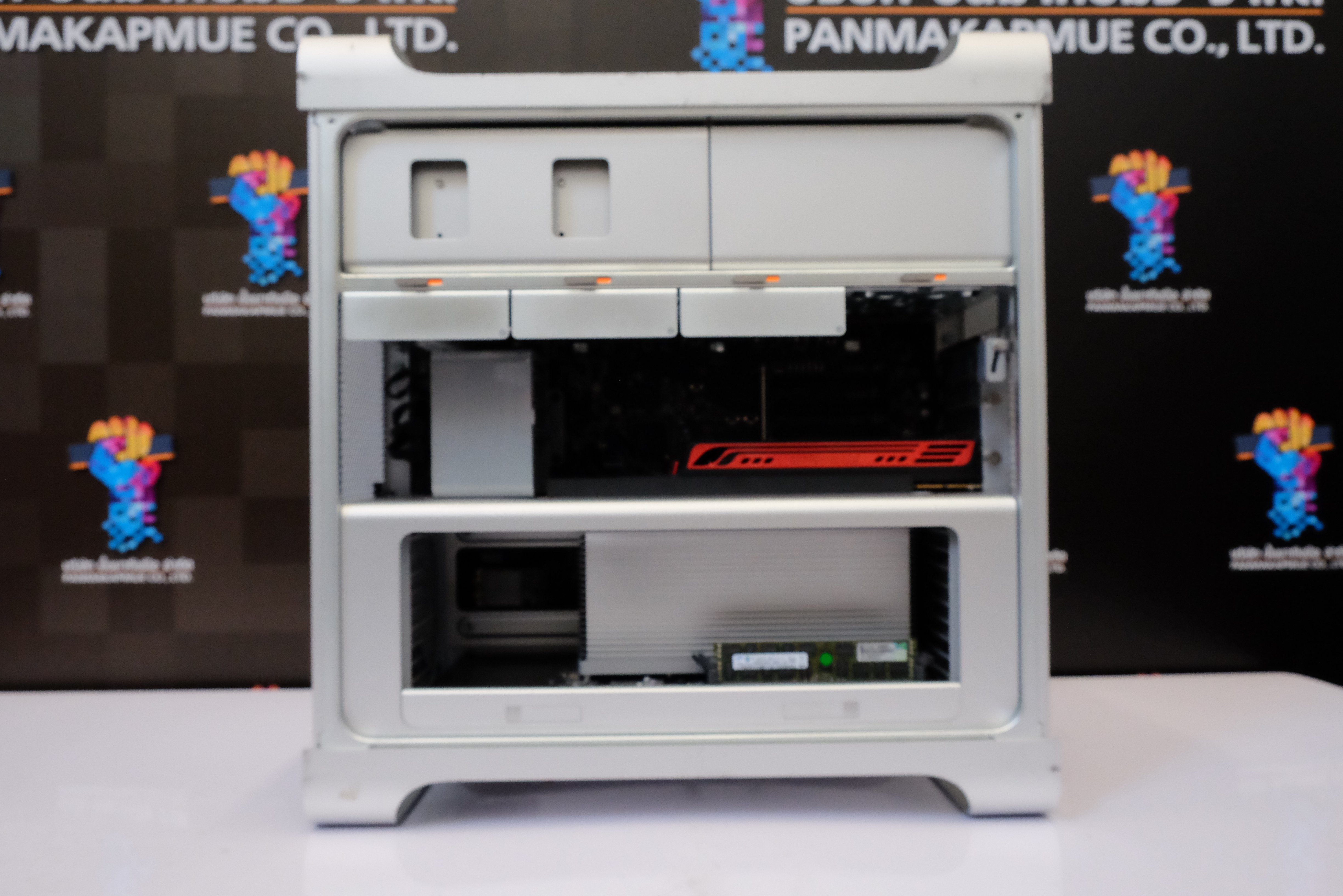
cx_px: 672
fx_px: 1156
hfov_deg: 60.3
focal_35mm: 31
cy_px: 448
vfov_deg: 42.3
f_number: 6.4
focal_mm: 20.5
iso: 5000
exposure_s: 1/100
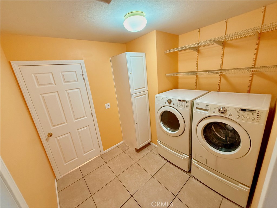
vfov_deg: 85.7
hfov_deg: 102.1
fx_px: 112
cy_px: 104
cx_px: 138
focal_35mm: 14
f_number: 2.2
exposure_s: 1/60
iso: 250
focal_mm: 2.22
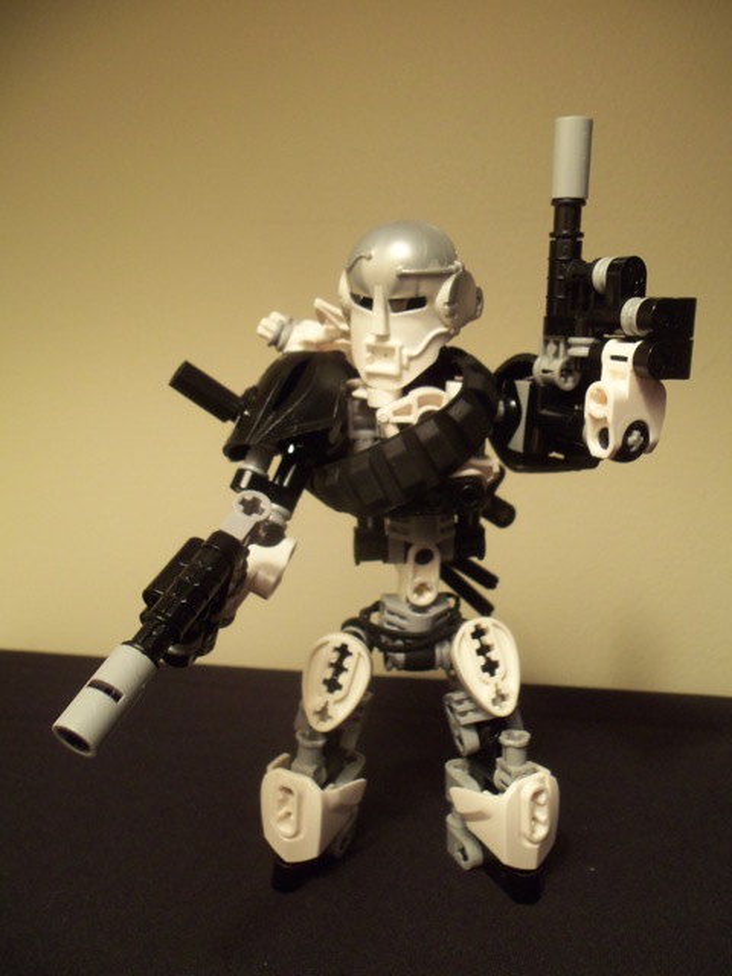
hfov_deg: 48.2
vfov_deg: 61.7
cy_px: 488
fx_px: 818
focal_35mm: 29
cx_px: 366
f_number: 3.4
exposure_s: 1/30
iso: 160
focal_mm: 5.2
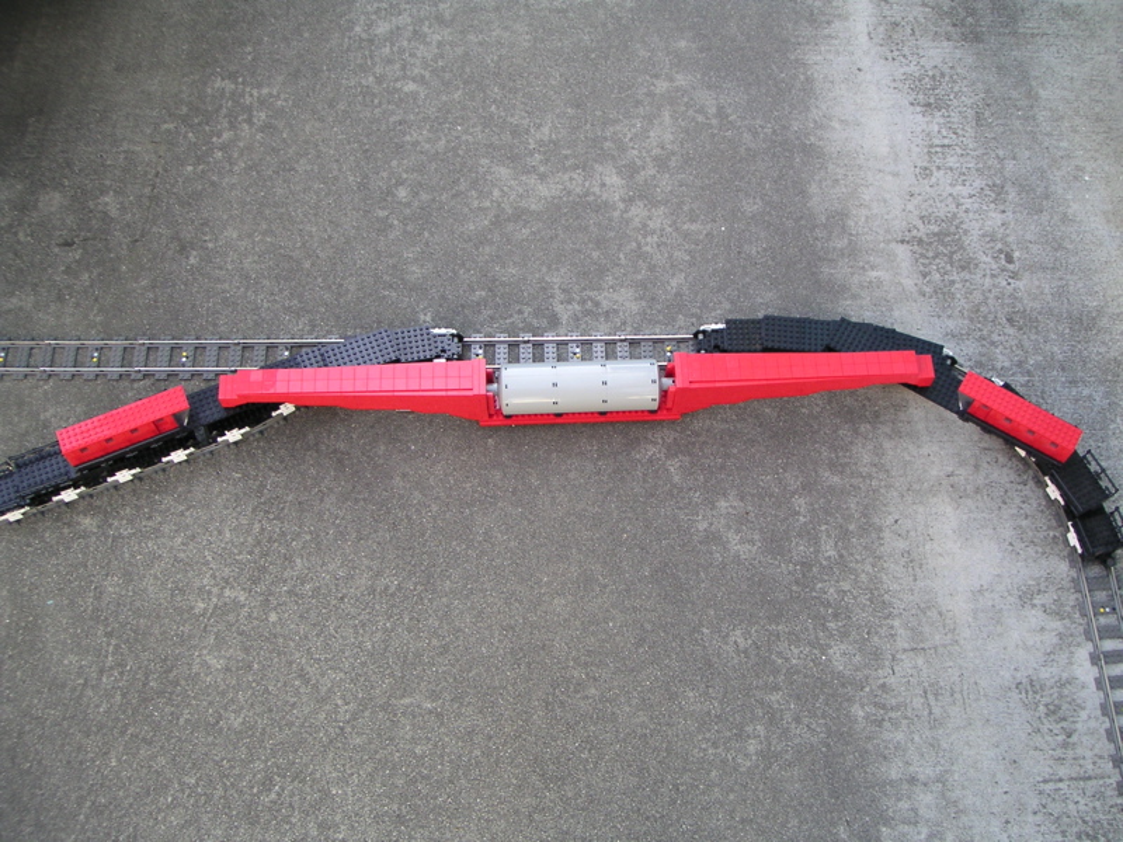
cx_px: 562
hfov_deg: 49.0
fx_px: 1233
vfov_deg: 37.7
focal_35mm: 38
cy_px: 421
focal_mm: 6
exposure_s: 1/60
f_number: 2.8
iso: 50
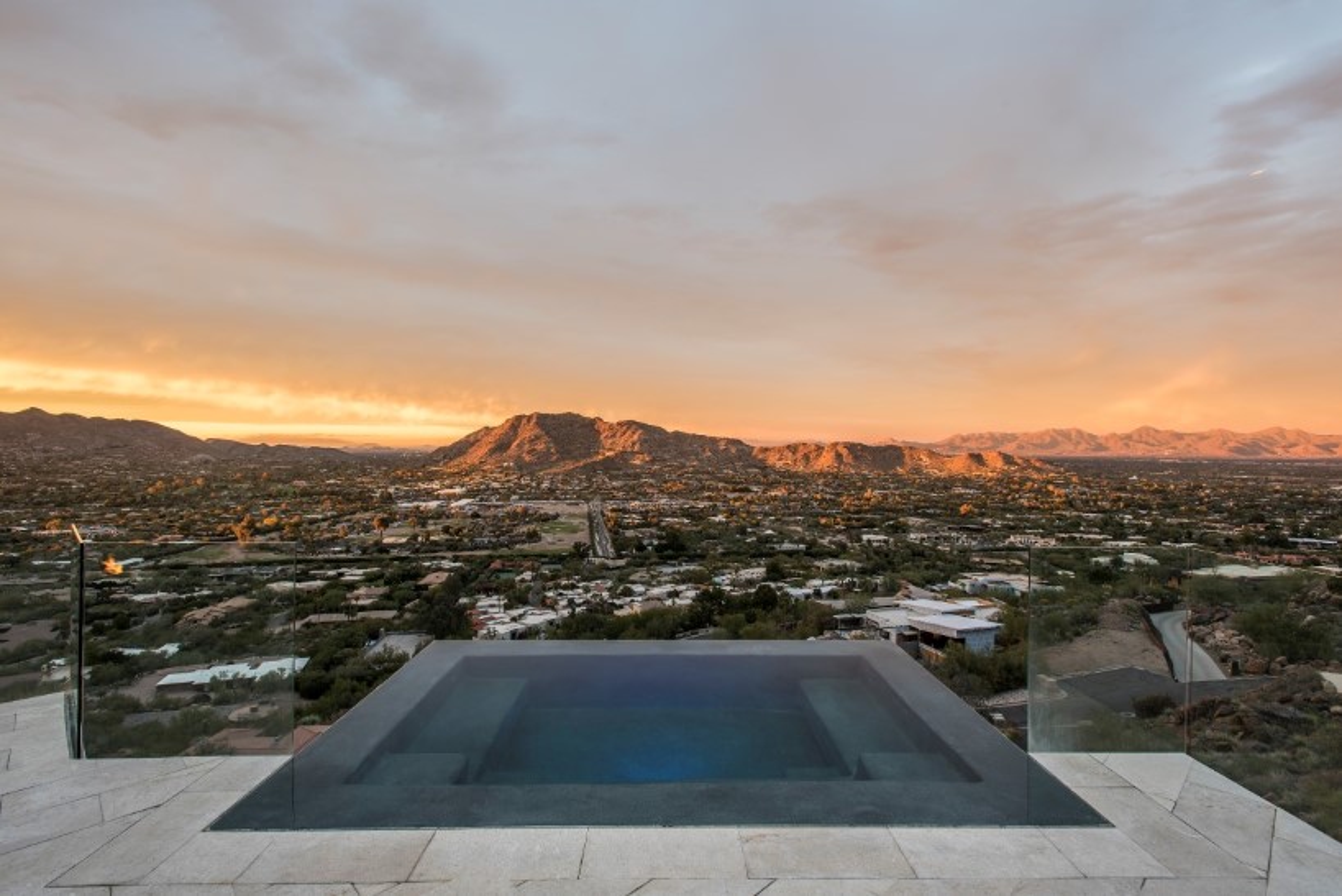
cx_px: 671
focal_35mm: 17
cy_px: 448
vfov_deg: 70.5
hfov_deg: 93.3
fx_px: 634
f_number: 11
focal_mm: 17
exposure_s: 1/4
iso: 100
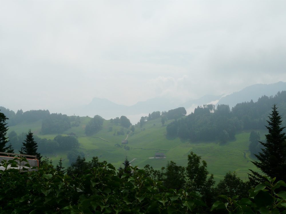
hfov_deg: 37.5
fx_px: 421
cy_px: 107
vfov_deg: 28.6
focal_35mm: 51
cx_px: 143
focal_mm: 8.3
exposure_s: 1/500
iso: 100
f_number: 8
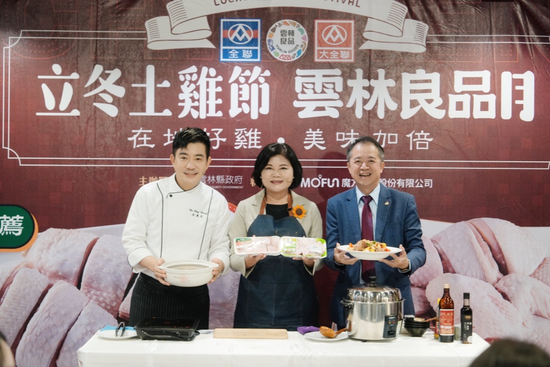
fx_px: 1008
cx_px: 275
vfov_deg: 20.6
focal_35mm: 66
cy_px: 184
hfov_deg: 30.5
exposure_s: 1/100
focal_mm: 66
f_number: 2.8
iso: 2000
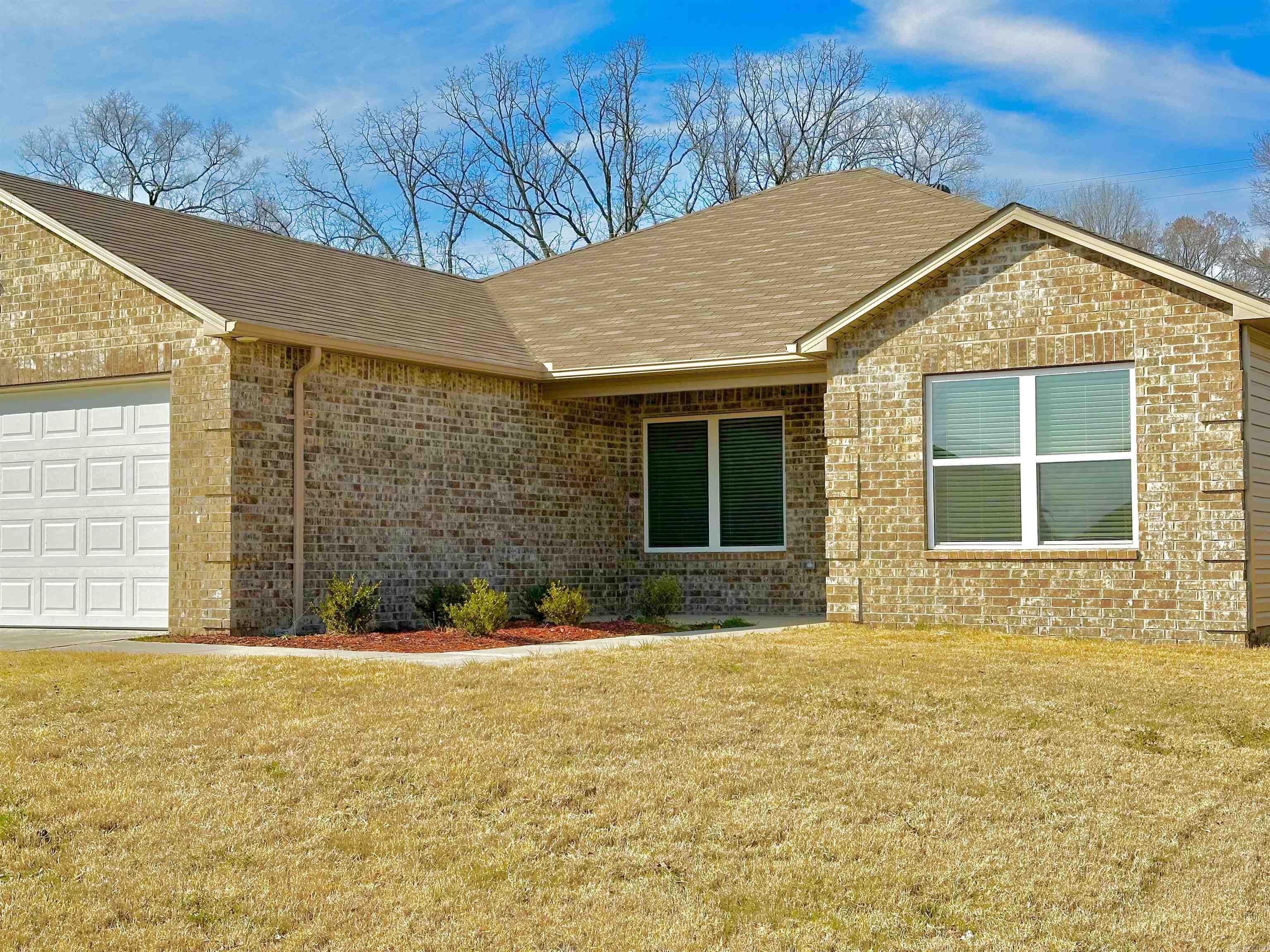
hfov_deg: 39.7
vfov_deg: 30.3
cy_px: 476
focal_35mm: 48
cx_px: 635
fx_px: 1761
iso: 64
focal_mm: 6.86
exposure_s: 1/4016
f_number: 1.78
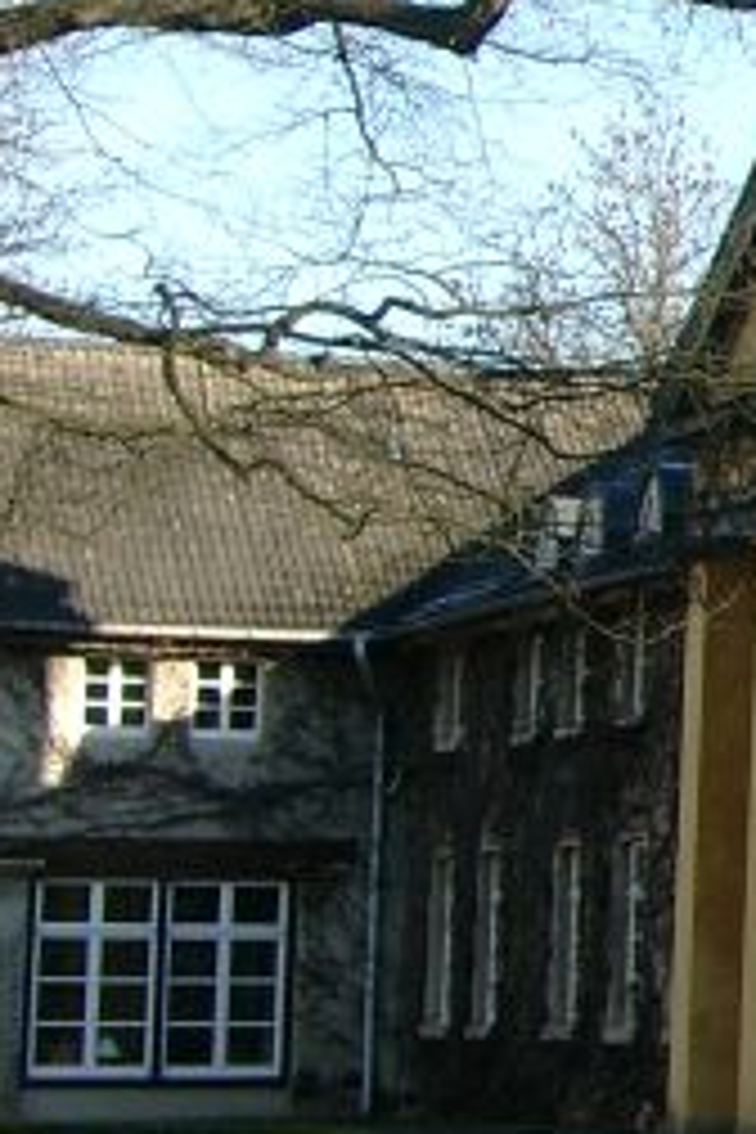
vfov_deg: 11.7
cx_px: 1778
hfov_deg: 7.4
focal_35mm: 175
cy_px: 158
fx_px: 5512
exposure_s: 1/227
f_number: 4
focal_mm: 11.05
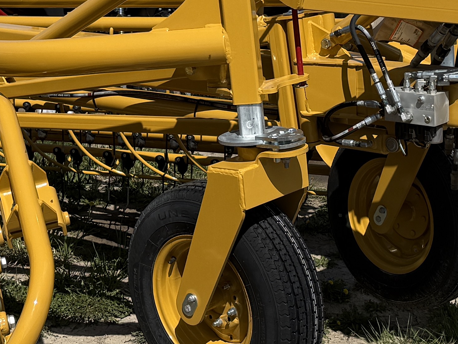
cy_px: 122
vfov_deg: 15.9
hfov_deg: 21.1
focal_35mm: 93
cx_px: 252
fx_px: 1231
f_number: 1.78
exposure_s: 1/8130
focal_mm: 6.76
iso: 80
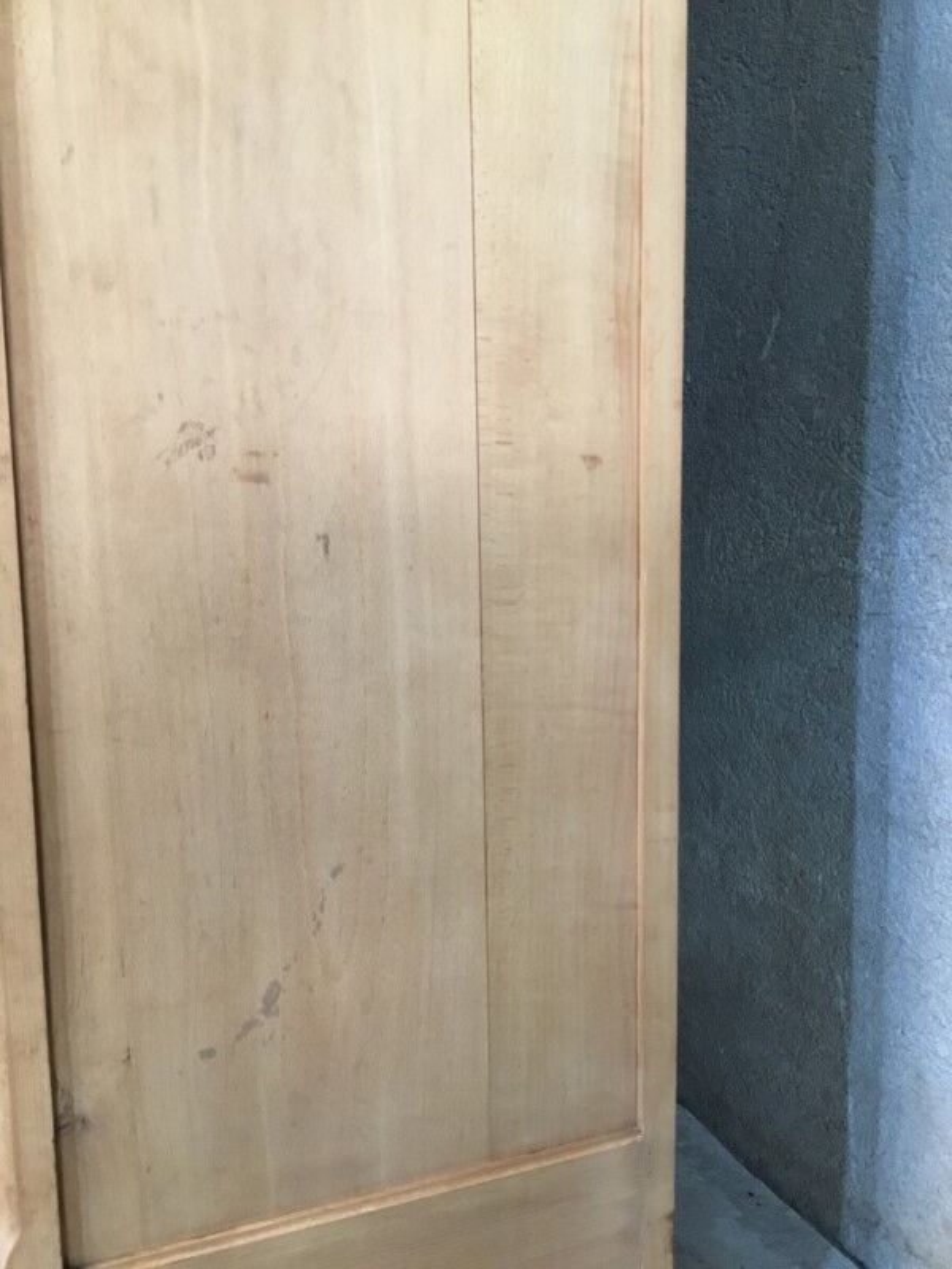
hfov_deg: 45.4
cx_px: 476
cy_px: 634
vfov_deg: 58.4
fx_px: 1137
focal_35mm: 31
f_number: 2.4
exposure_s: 1/20
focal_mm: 3.3
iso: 200
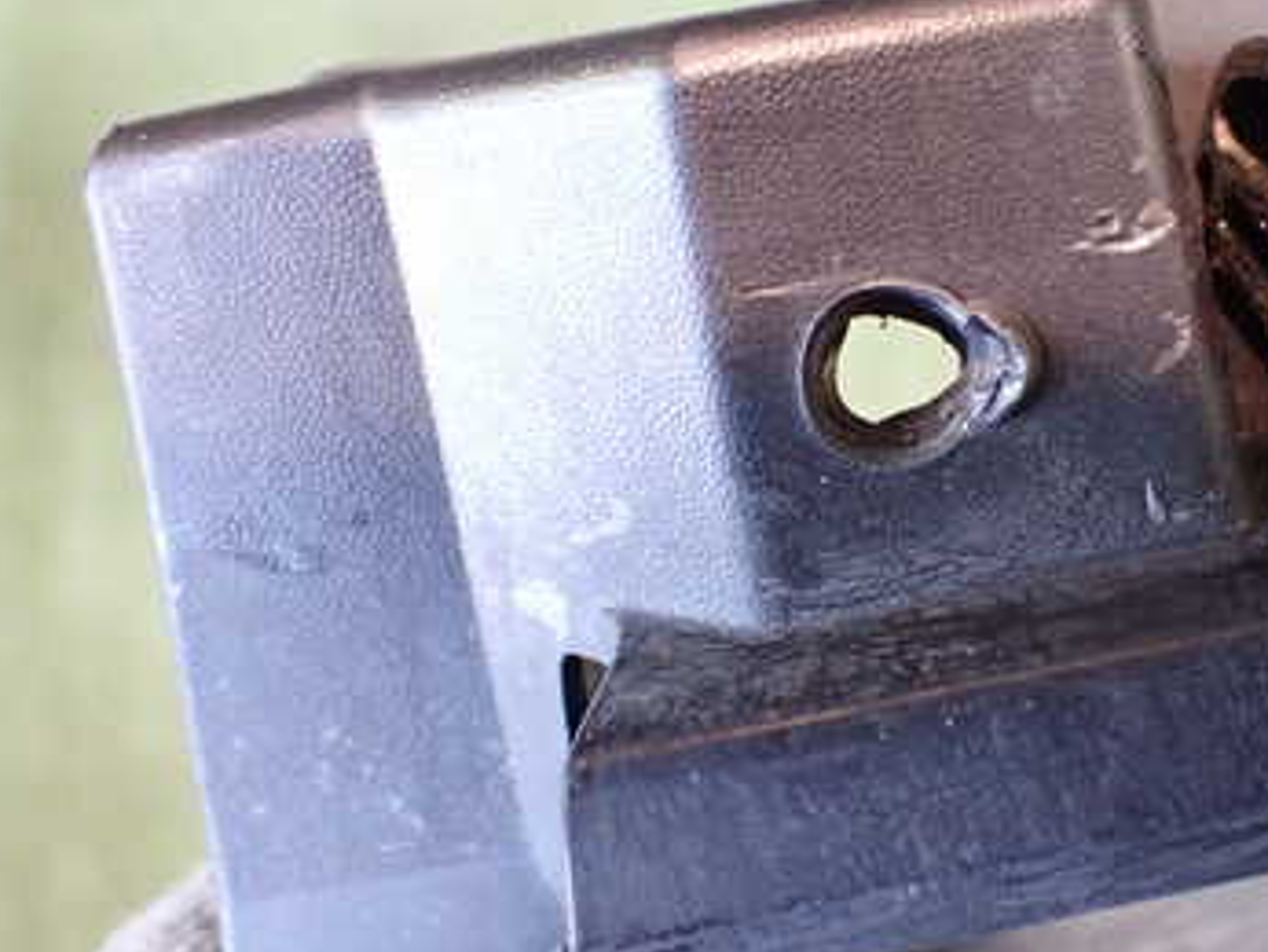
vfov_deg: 28.1
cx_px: 953
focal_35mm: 52
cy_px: 465
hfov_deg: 35.9
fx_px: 1906
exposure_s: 1/30
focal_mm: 5.4
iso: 800
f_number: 2.3
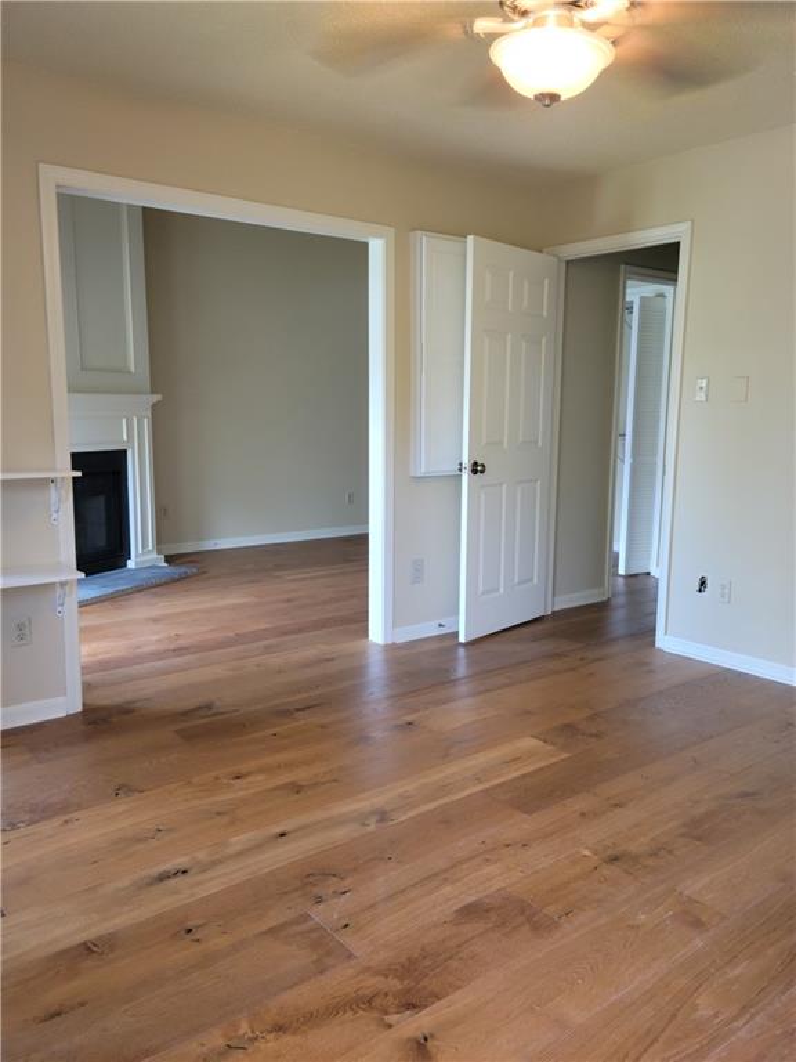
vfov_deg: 63.4
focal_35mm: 28
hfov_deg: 49.7
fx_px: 858
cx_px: 398
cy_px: 531
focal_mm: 5.9
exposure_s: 1/40
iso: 160
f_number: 2
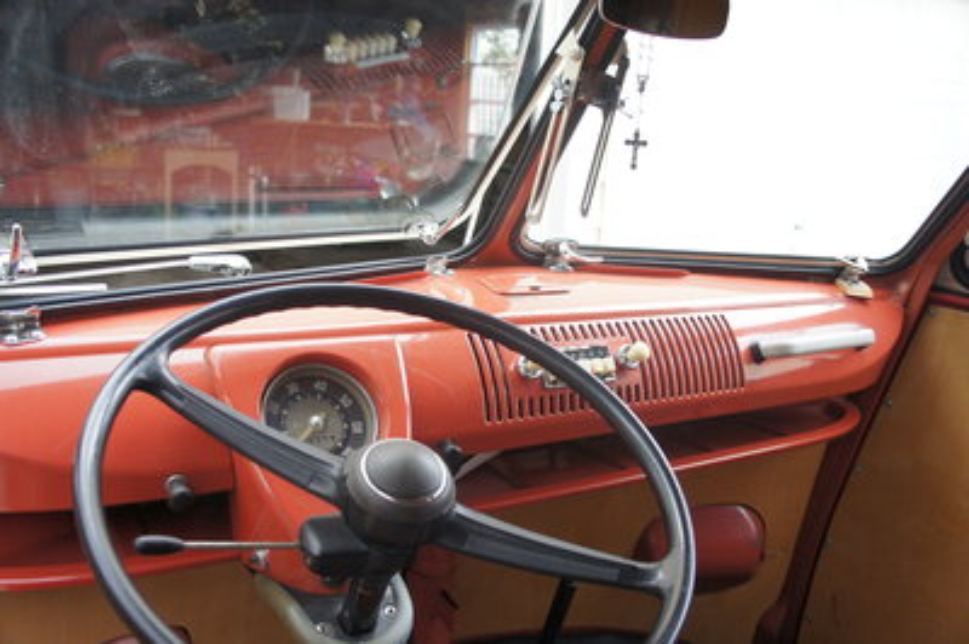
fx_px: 847
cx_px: 484
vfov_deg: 41.6
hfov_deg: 59.5
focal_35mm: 32
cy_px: 322
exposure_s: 1/160
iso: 500
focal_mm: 21
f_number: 4
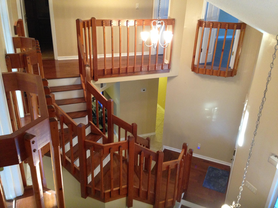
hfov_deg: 55.4
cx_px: 139
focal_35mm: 33
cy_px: 104
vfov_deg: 42.9
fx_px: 265
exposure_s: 1/20
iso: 250
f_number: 2.4
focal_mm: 4.12
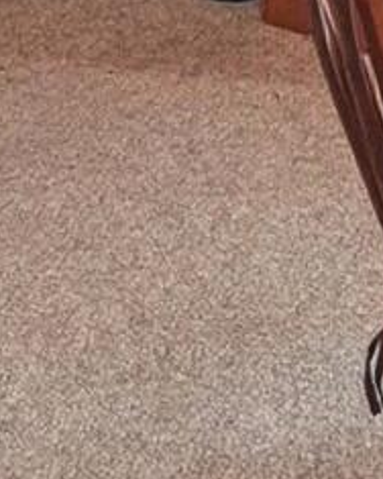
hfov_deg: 12.3
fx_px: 1700
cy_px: -510
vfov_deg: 13.5
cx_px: 552
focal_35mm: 120
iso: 100
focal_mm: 10
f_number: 4
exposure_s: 1/100
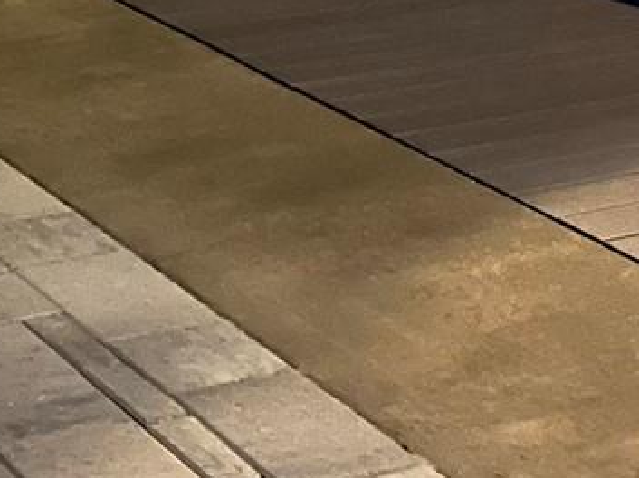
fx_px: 2176
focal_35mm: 118
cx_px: 262
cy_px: -310
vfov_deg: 11.8
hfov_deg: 16.7
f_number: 1.6
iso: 800
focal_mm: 5.1
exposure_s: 1/5
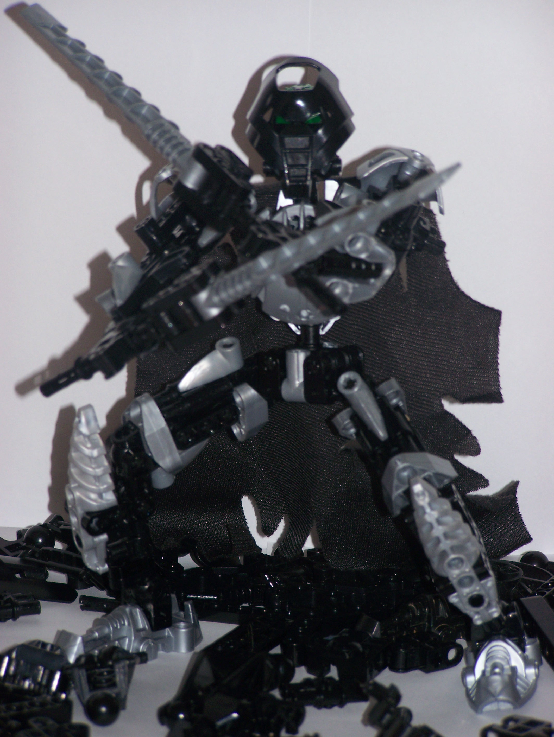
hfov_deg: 7.9
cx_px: 277
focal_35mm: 189
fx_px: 4028
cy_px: 368
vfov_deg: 10.5
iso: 80
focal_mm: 31.3
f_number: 3.2
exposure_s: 1/160
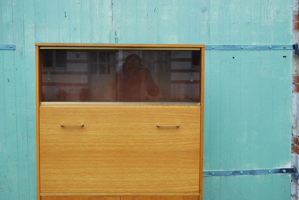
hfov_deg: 38.8
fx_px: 424
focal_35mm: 51
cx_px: 150
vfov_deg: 26.6
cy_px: 100
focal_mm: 34
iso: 200
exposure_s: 1/80
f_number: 5
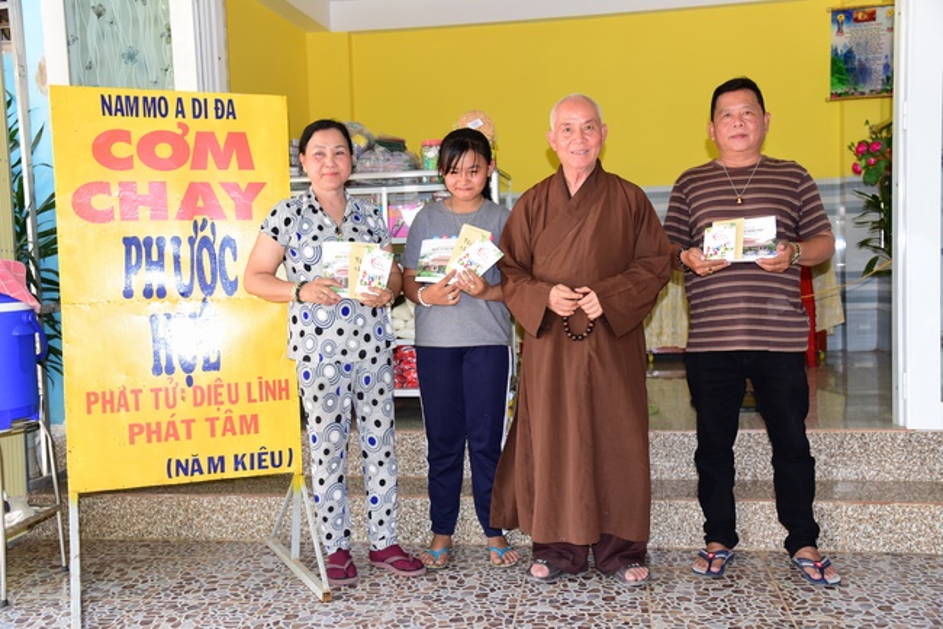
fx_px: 891
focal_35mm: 34
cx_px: 472
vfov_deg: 38.9
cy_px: 314
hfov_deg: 55.8
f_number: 5
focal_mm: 34
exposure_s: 1/125
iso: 800
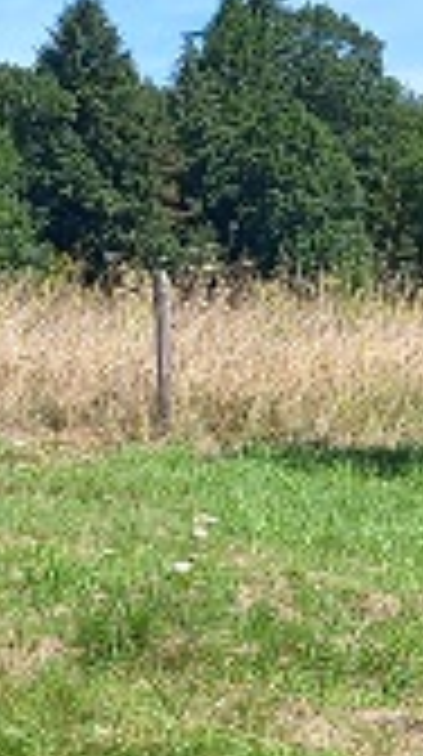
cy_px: 328
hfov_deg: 9.3
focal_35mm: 130
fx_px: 2603
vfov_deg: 16.5
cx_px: 252
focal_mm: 4.6
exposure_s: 1/401
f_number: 2
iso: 25
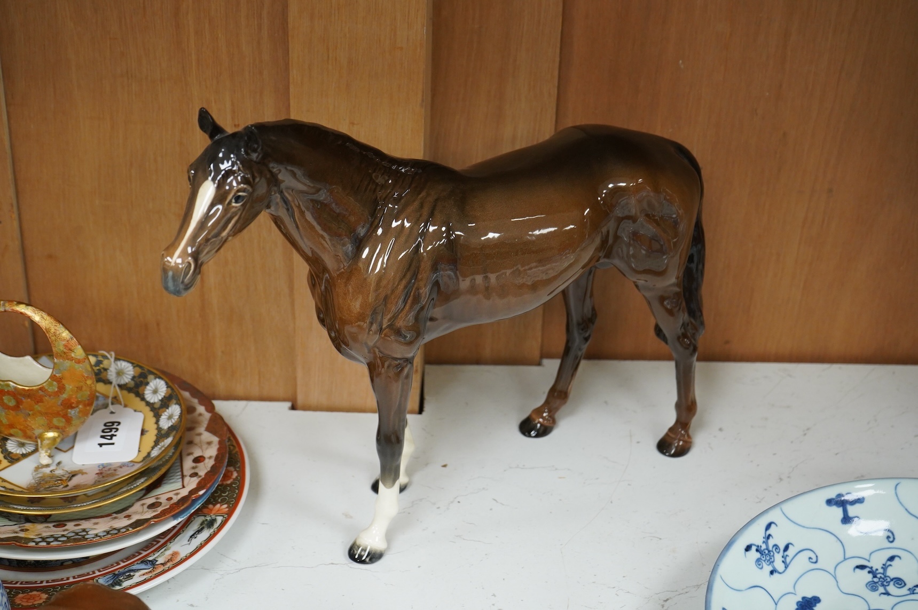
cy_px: 305
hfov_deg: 33.4
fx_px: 1529
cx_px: 459
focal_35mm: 60
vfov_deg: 22.6
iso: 2500
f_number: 8
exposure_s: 1/80
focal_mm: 60
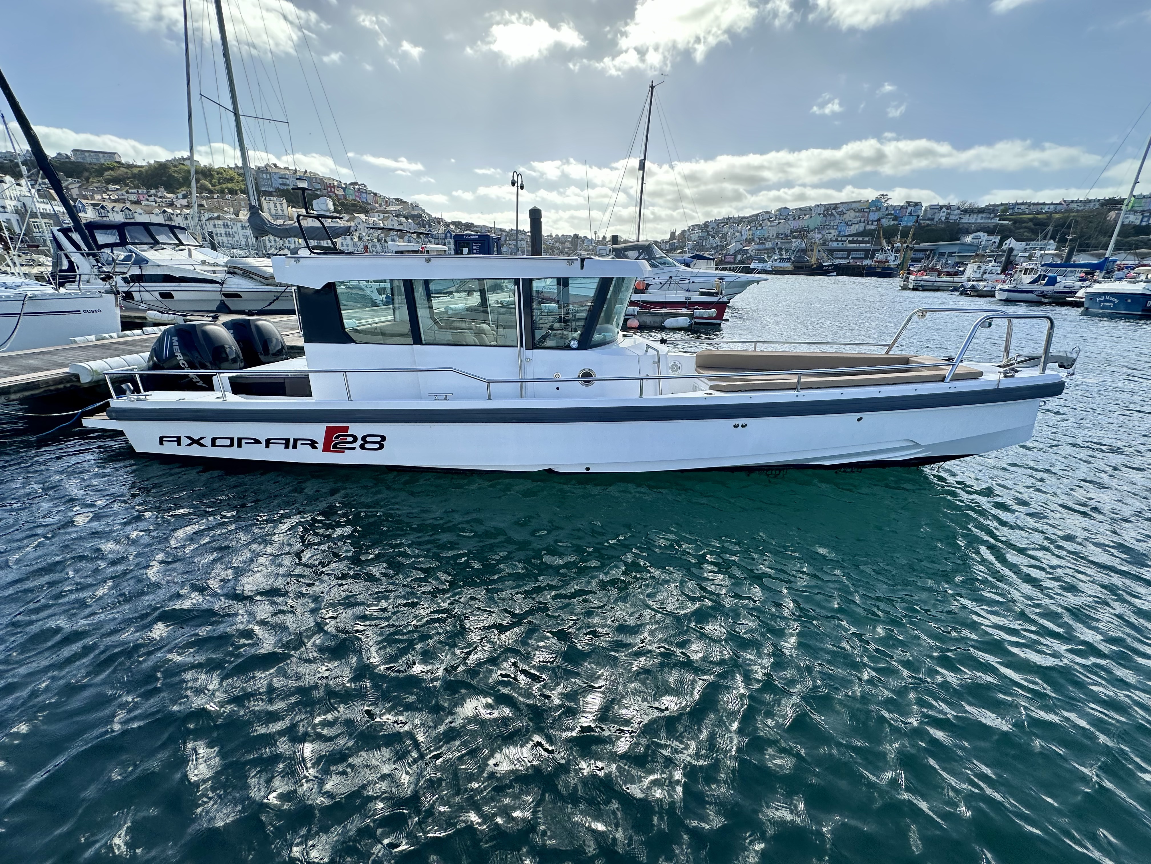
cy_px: 432
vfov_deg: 85.7
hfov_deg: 102.1
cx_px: 576
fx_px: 466
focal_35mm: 14
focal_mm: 2.22
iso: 40
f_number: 2.2
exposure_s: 1/895
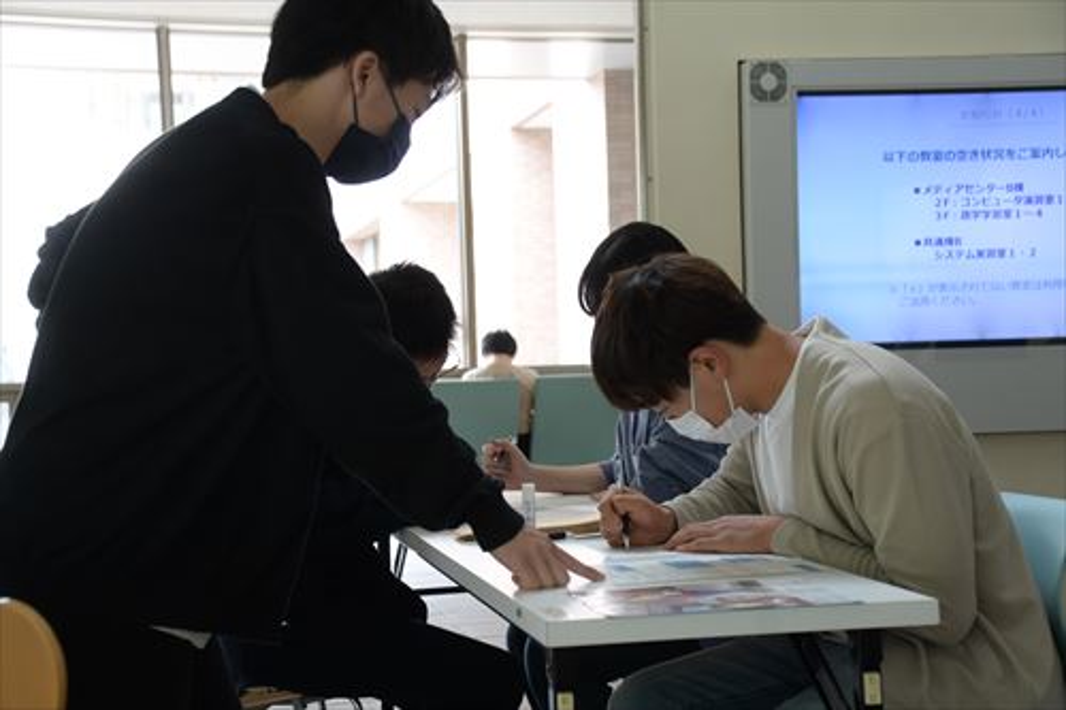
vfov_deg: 23.8
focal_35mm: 57
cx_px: 533
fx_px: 1687
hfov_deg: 35.1
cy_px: 355
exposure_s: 1/50
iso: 640
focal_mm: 38
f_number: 4.2
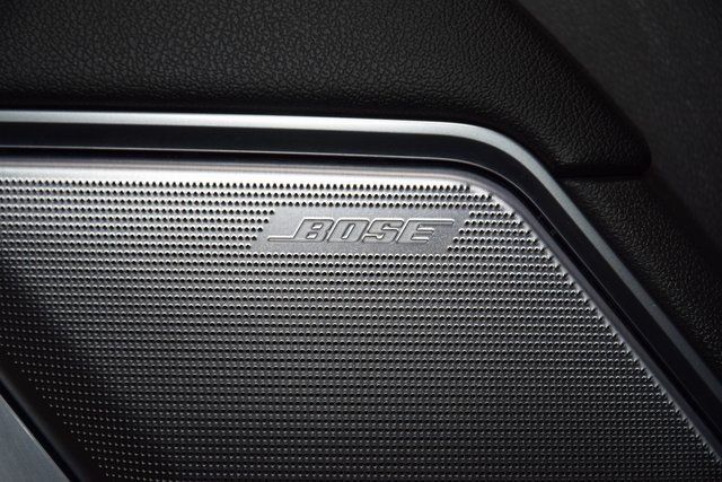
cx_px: 361
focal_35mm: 105
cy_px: 241
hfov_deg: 19.5
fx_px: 2106
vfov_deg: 13.0
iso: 280
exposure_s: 1/60
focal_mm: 70
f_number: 4.5
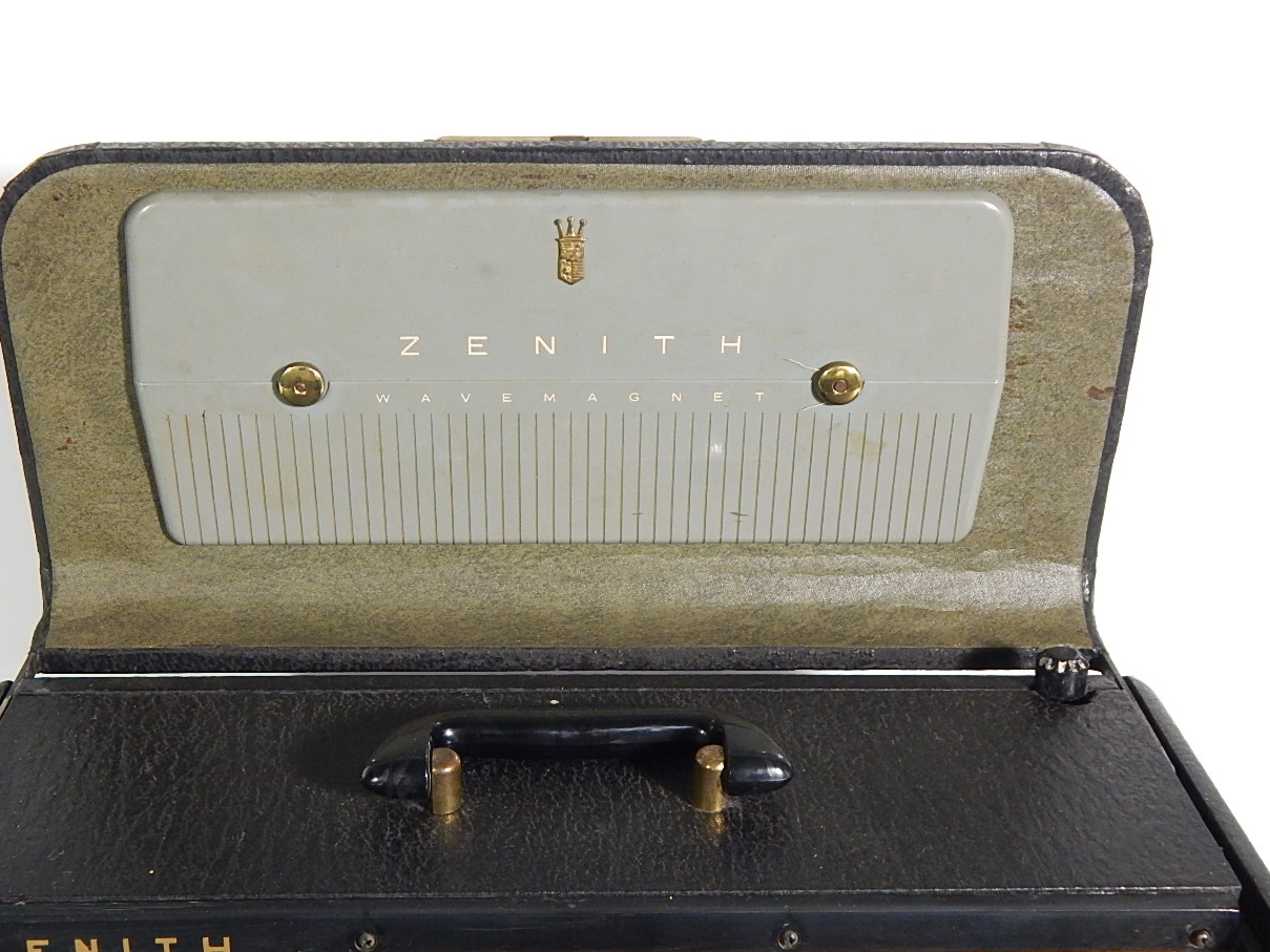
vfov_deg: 32.0
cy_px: 628
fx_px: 1651
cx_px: 566
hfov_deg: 42.0
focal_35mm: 45
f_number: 3.3
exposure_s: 1/25
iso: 400
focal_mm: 6.1
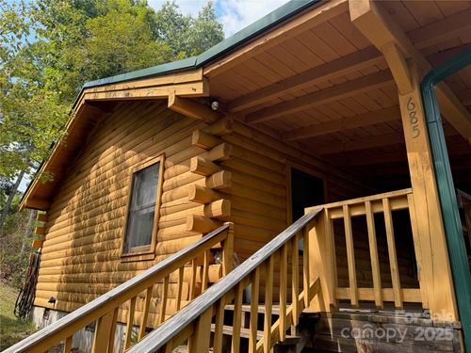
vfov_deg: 56.8
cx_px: 236
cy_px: 176
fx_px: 327
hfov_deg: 71.6
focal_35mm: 24
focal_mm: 6.76
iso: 80
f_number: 1.78
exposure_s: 1/931
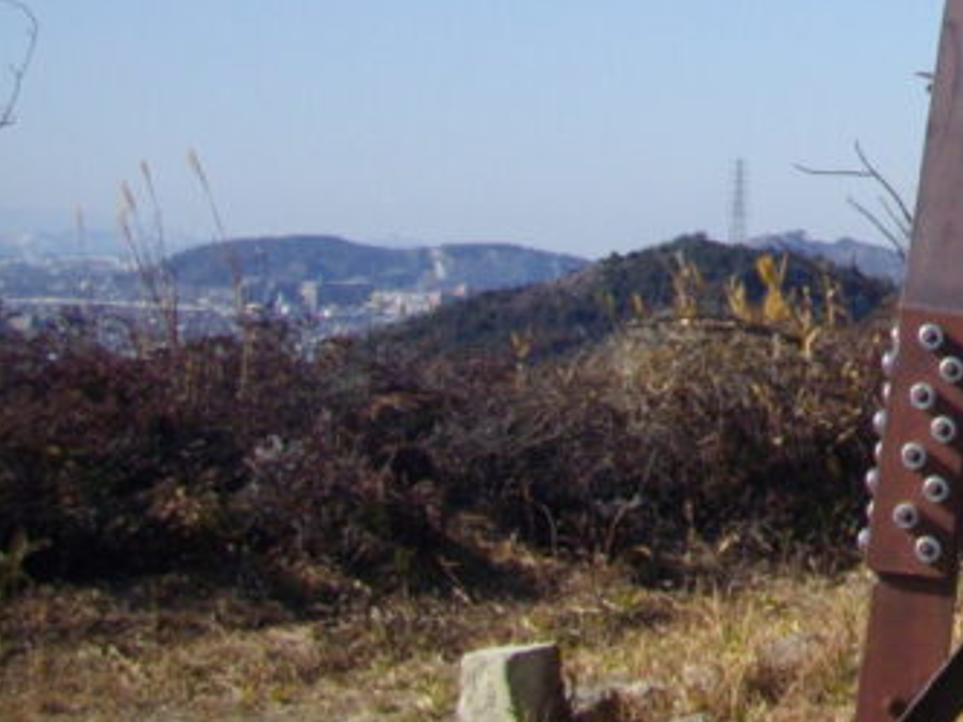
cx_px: 1392
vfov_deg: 12.3
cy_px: -377
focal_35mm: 114
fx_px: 3171
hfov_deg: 16.0
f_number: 5.6
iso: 100
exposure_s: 1/400
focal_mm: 6.2
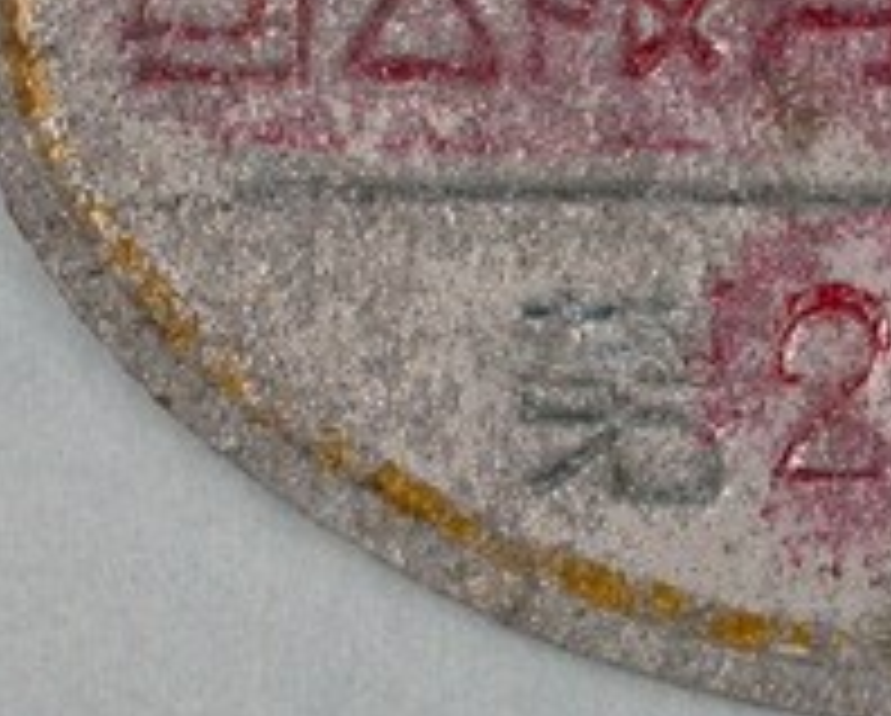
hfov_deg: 5.5
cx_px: 999
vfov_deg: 4.4
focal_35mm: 353
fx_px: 9322
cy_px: 162
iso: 100
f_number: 4.2
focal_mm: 23.3
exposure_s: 1/30
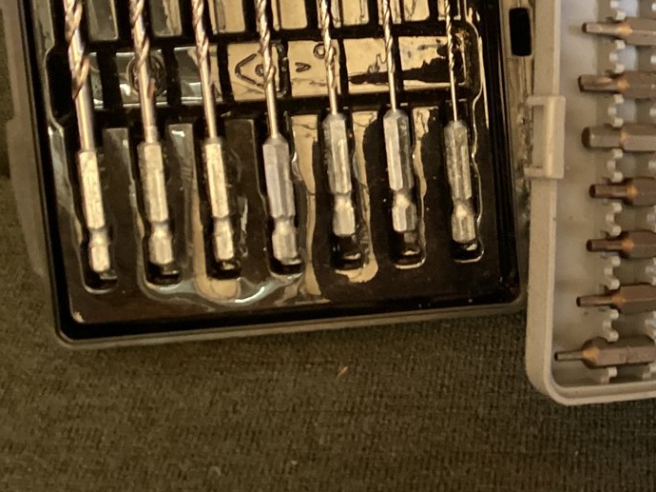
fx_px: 1288
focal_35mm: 68
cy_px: 110
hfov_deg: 27.2
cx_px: 637
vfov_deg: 21.4
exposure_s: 1/33
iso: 250
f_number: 2.4
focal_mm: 3.3
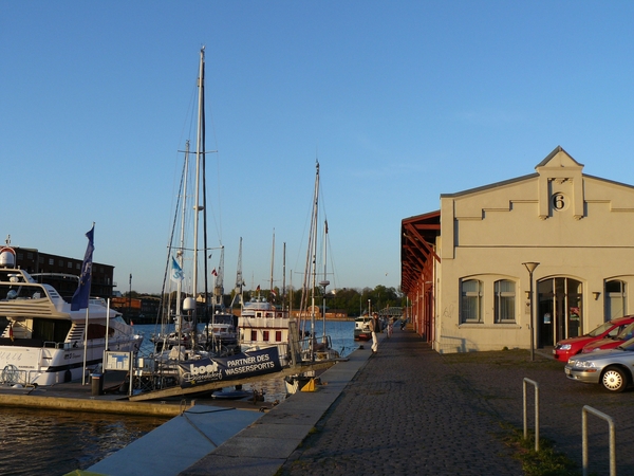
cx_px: 317
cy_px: 238
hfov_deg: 51.4
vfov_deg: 39.7
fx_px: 659
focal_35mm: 36
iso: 100
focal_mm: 6
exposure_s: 1/200
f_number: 5
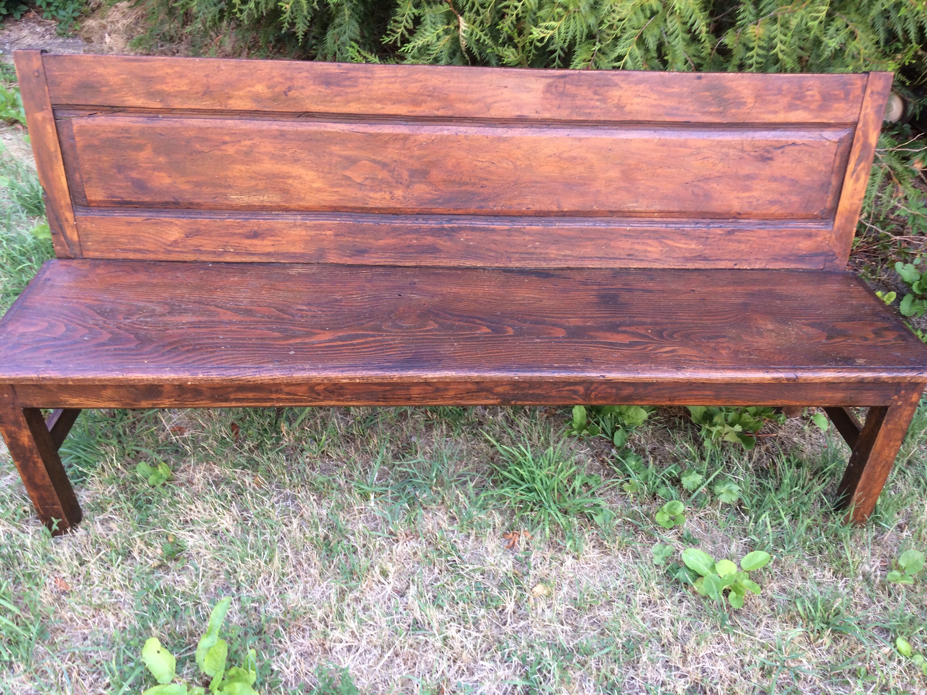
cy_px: 348
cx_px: 464
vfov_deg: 48.2
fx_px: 777
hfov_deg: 61.7
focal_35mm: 29
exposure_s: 1/50
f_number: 2.2
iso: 50
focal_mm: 4.15
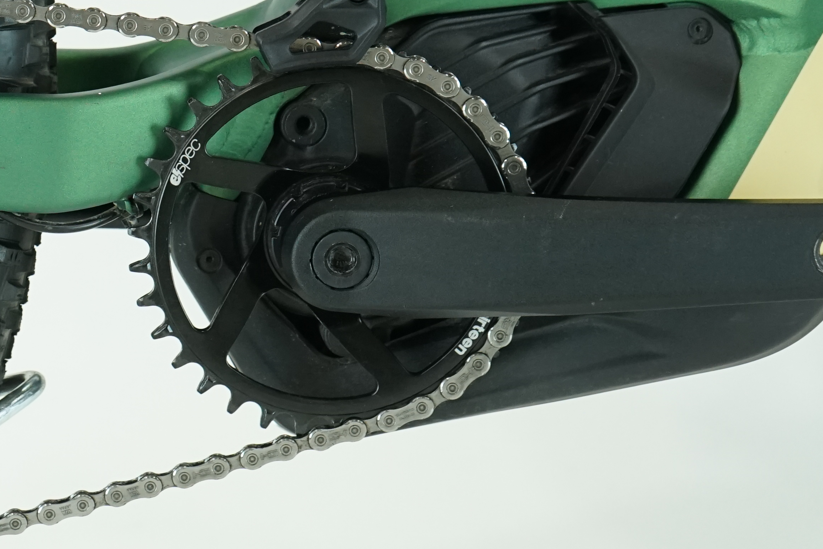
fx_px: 2492
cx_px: -148
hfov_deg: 17.9
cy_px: 102
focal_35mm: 109
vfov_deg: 12.5
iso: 1600
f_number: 5.6
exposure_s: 1/200
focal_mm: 42
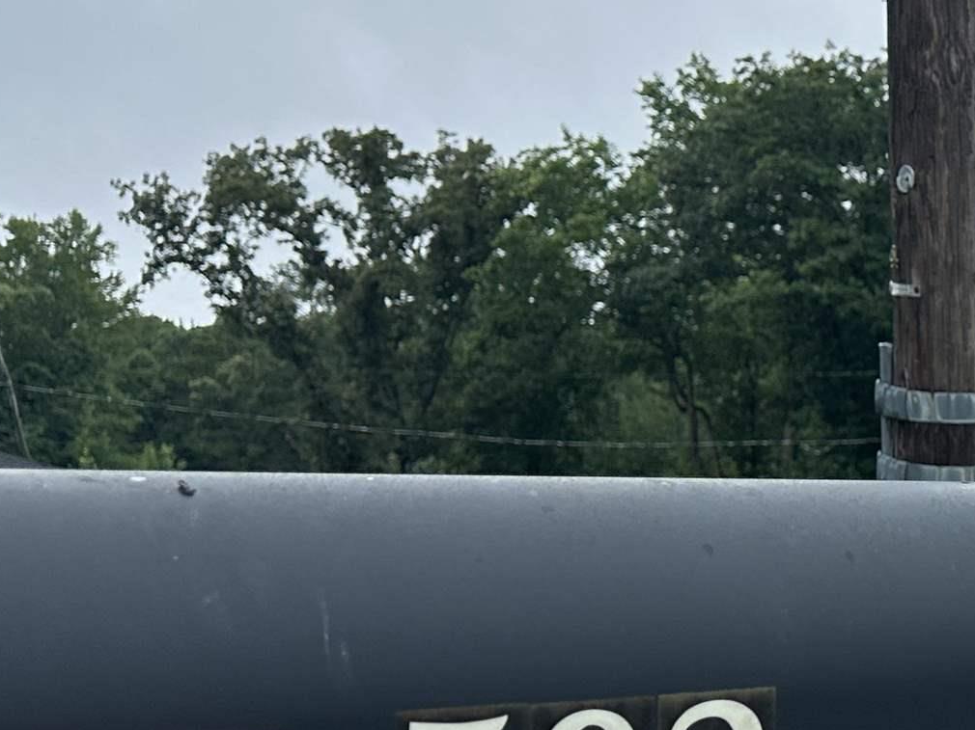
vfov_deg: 20.1
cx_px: 1437
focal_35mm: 73
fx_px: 2056
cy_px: 416
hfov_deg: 22.3
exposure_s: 1/1019
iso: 80
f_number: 1.78
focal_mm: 6.86
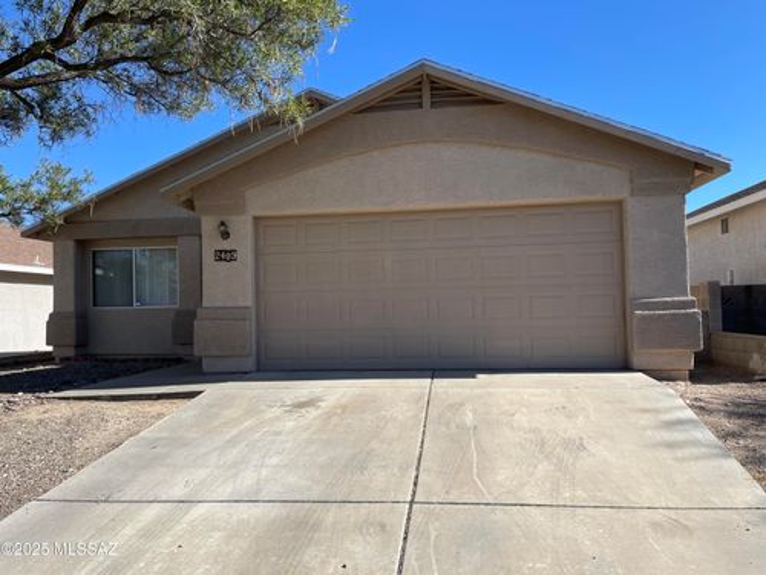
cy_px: 288
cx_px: 383
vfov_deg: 53.1
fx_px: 575
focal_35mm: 26
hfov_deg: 67.3
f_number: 1.6
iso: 32
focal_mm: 4.2
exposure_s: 1/2882
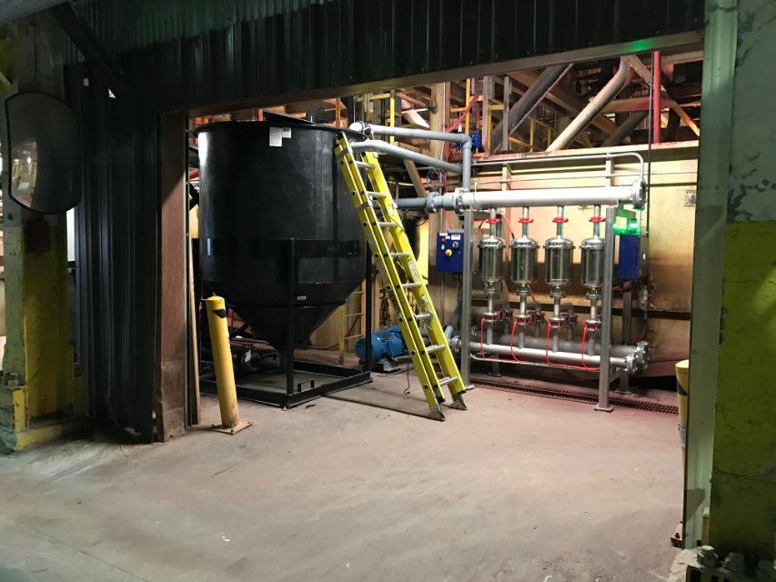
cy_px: 291
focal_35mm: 28
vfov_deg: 49.8
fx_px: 628
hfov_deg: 63.4
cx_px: 388
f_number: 1.8
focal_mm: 3.99
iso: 80
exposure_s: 1/7
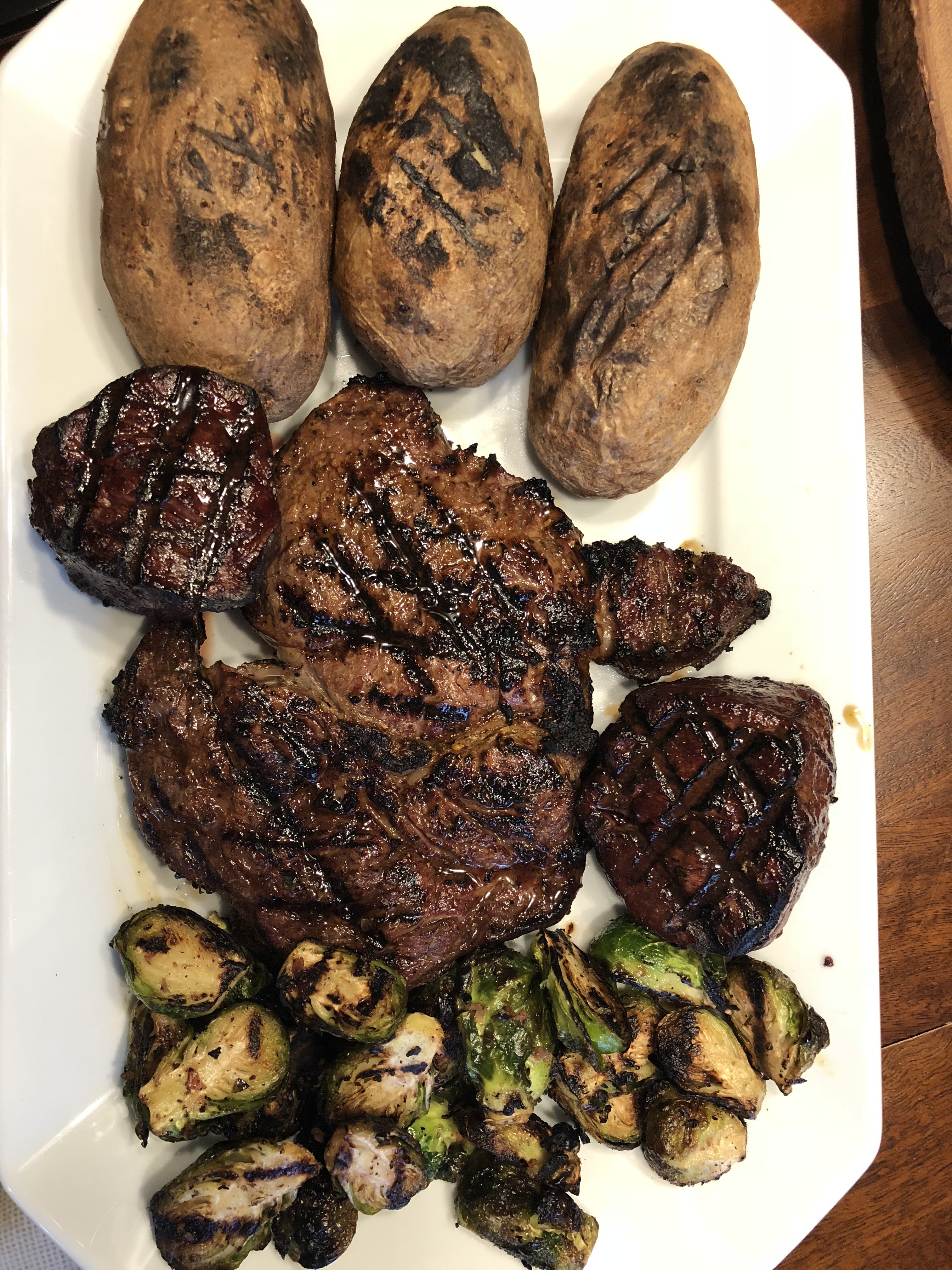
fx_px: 1027
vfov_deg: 63.4
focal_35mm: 28
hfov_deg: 49.7
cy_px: 635
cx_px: 476
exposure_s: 1/15
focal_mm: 4
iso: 64
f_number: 1.8
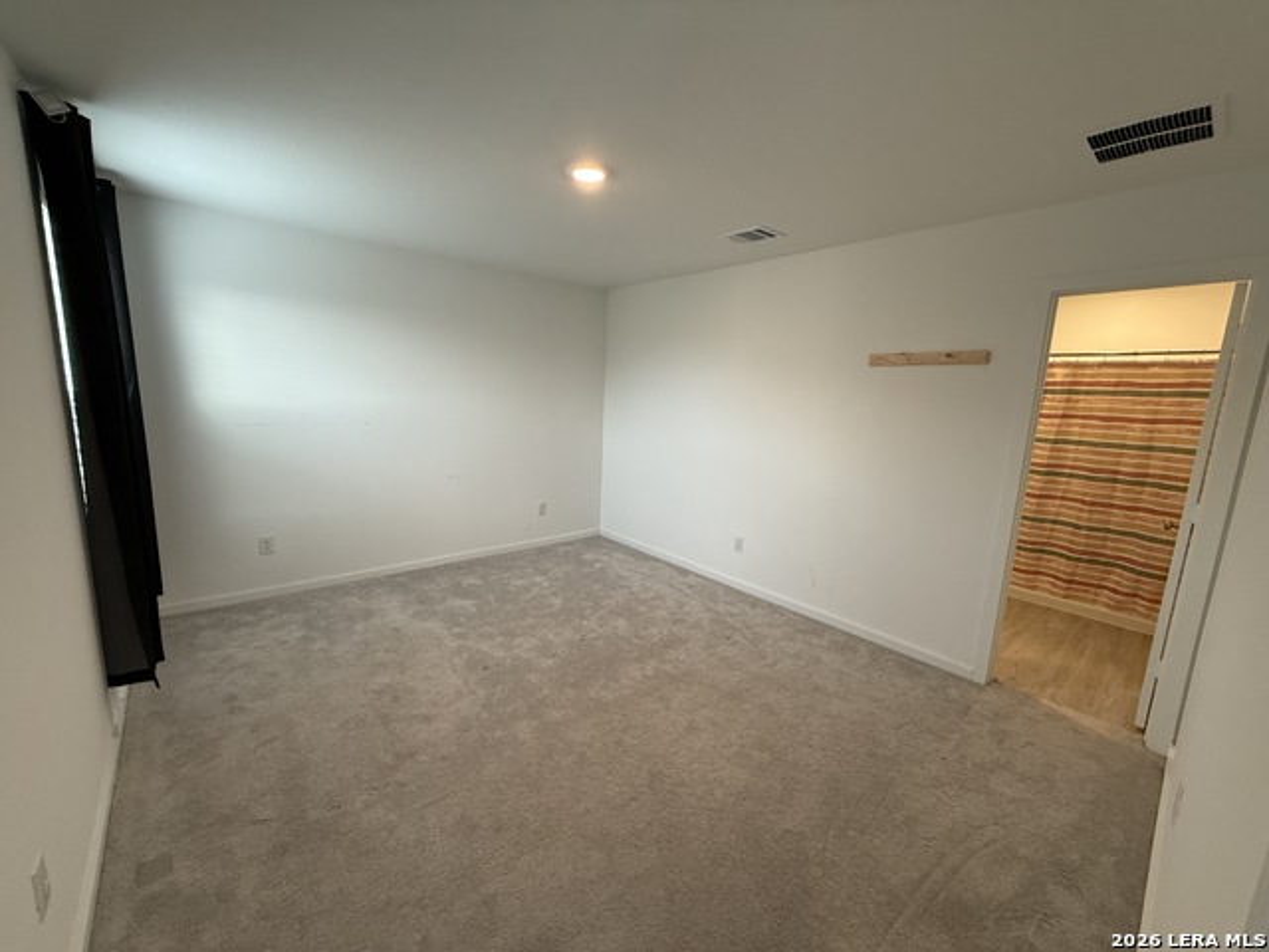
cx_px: 634
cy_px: 476
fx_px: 513
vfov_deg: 85.7
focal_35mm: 14
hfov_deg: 102.1
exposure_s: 1/120
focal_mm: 2.22
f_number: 2.2
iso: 250
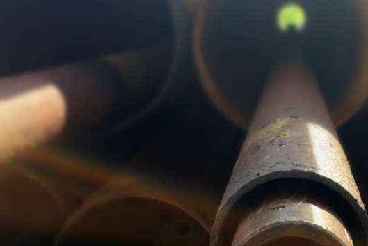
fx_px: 665
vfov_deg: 20.9
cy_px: 165
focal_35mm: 65
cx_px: 306
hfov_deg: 30.1
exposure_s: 1/341
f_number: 2.2
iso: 32
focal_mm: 4.15
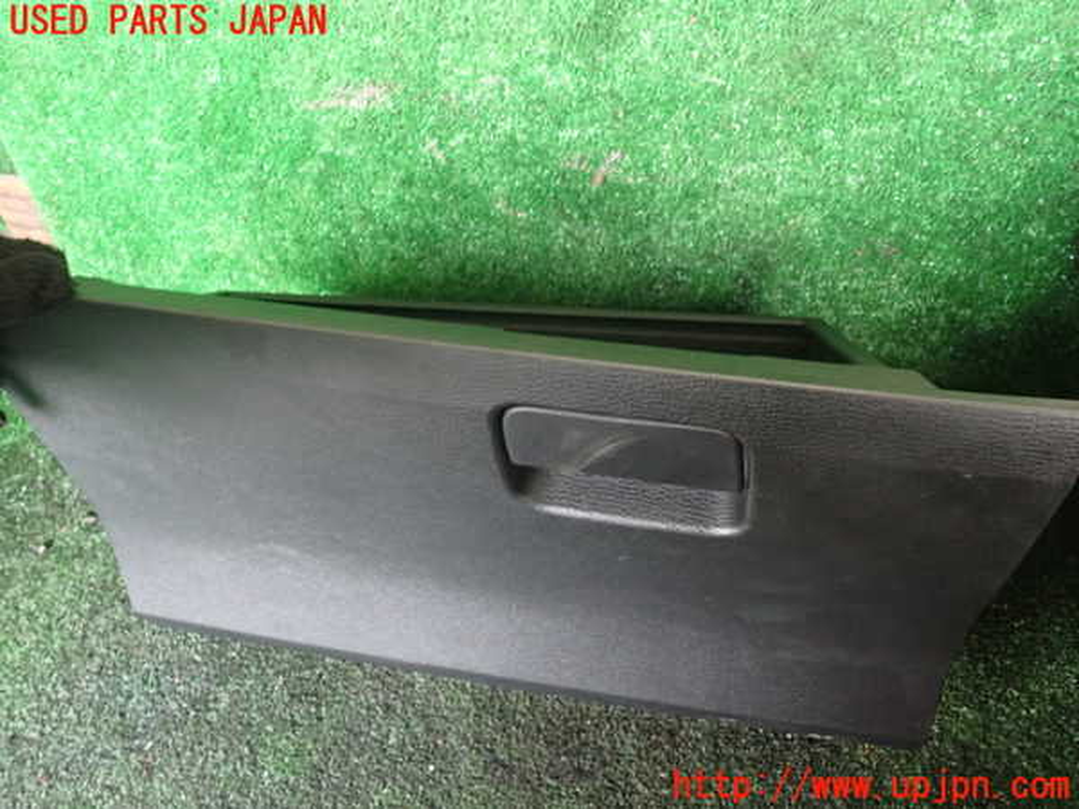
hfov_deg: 60.0
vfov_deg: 46.8
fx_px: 935
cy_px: 404
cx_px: 540
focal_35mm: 30
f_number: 2.3
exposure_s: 1/25
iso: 800
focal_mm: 5.4
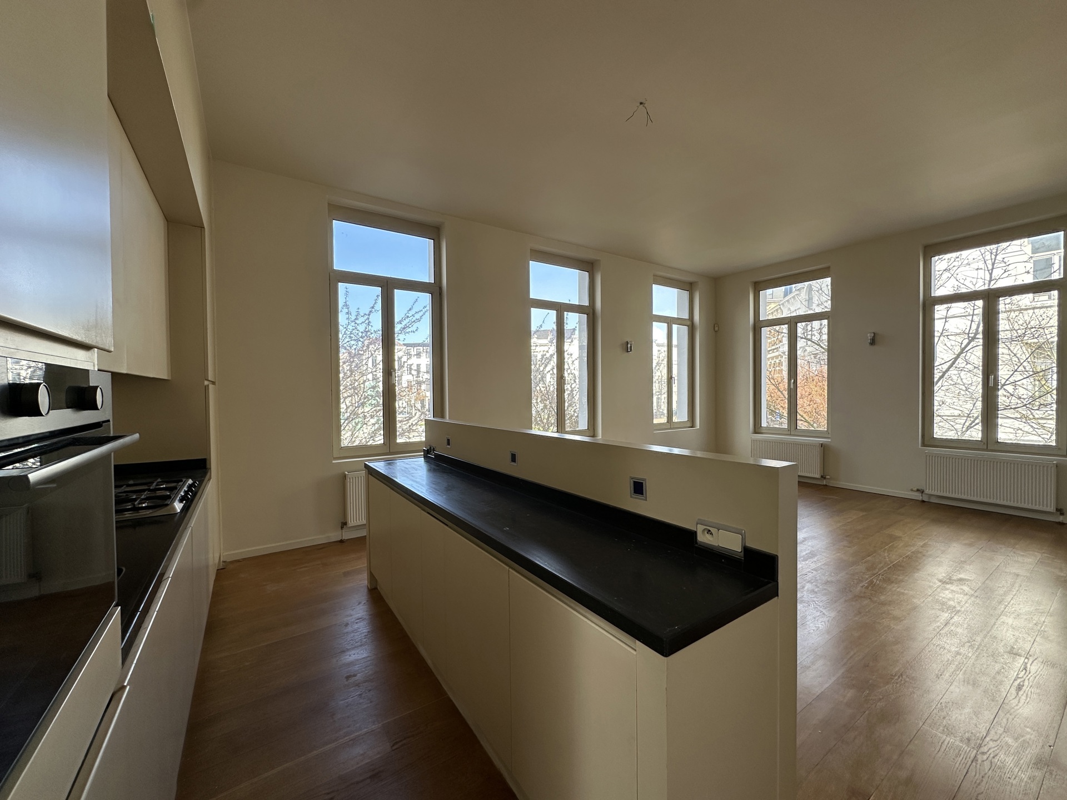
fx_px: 432
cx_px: 534
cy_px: 400
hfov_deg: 102.1
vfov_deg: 85.7
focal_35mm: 14
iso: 40
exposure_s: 1/239
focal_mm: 2.22
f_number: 2.2
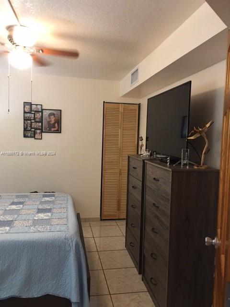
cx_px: 115
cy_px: 154
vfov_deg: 61.7
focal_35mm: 29
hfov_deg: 48.2
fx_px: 257
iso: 100
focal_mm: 4.15
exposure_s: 1/15
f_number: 2.2
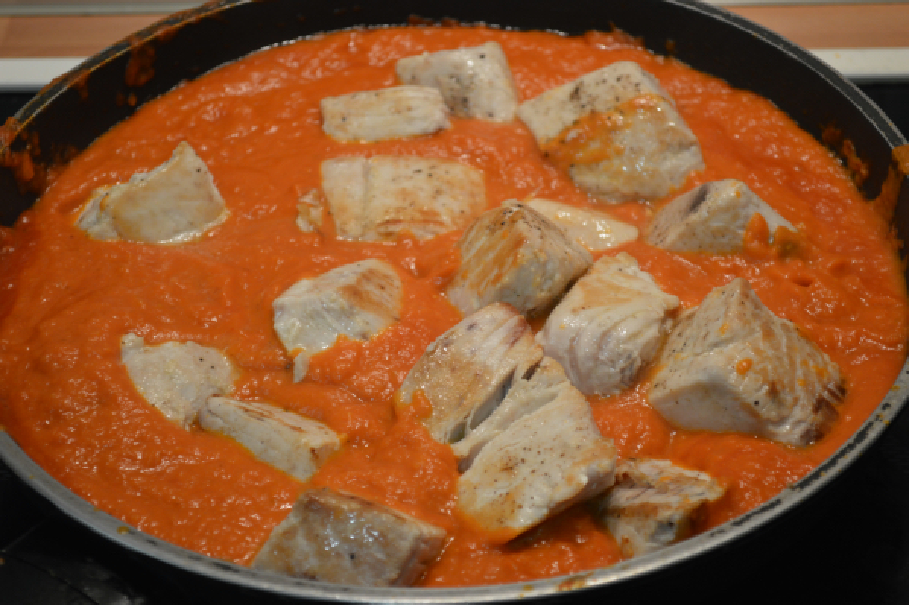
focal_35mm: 82
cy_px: 302
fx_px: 2082
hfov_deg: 24.6
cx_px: 454
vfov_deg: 16.5
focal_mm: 55
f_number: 5.6
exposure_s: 1/15
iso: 400
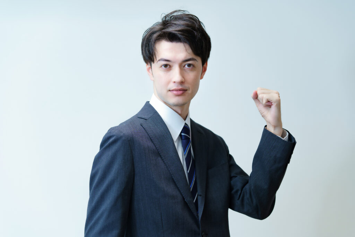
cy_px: 118
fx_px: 838
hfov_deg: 23.9
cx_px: 178
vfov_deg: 16.1
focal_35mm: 85
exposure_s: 1/160
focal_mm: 85
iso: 400
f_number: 2.8
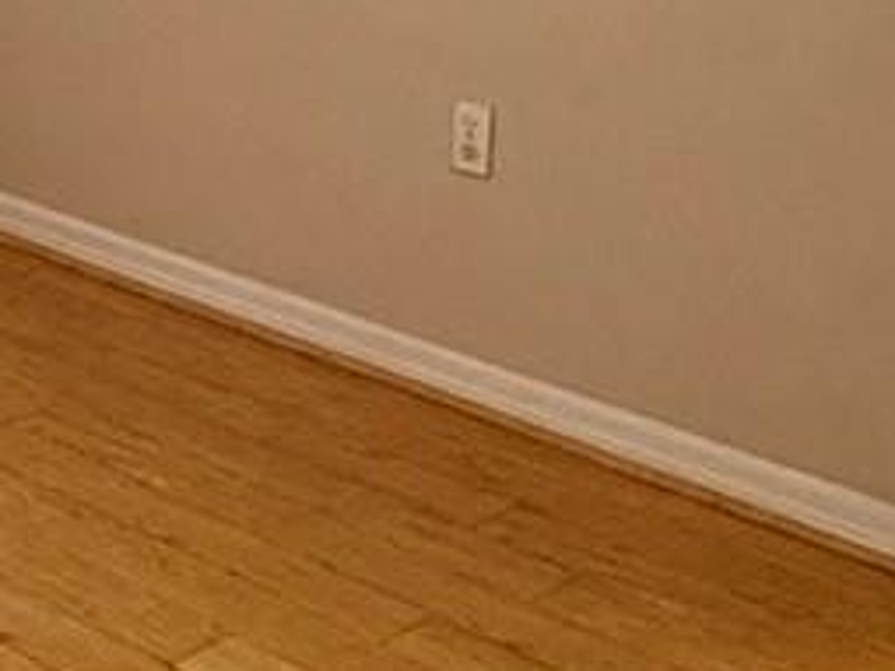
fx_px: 2274
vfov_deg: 16.1
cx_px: -253
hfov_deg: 20.4
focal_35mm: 88
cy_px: -155
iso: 250
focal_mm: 2.22
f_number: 2.2
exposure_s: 1/120
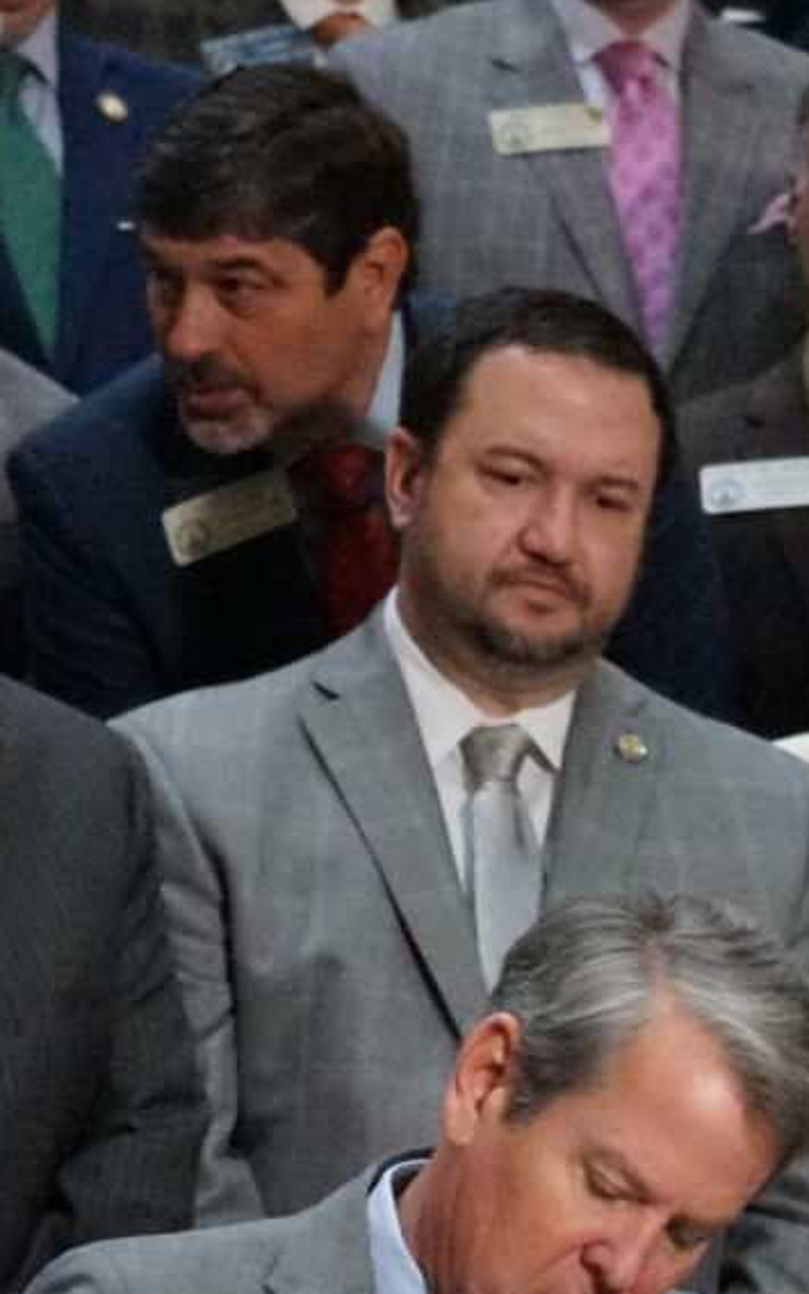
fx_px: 9066
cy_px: 915
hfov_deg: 5.1
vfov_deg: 8.2
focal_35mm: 257
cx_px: 164
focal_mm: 70
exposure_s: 1/800
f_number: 4.5
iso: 12800
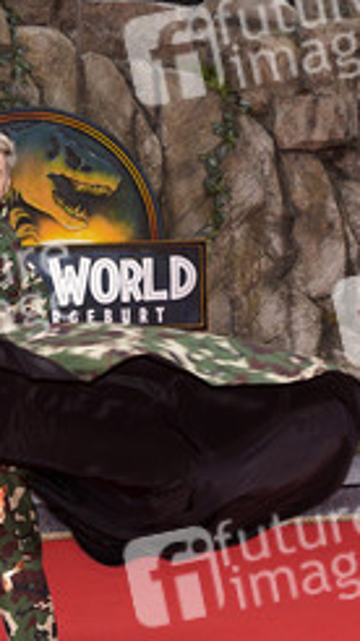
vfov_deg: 19.6
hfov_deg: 11.0
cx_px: 21
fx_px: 1854
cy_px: 435
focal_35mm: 109
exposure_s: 1/160
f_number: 5.6
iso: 100
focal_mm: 64
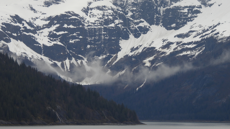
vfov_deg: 4.6
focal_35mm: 262
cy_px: 48
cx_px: 115
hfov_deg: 8.2
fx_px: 1598
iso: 100
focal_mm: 42.8
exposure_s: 1/320
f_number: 4.5
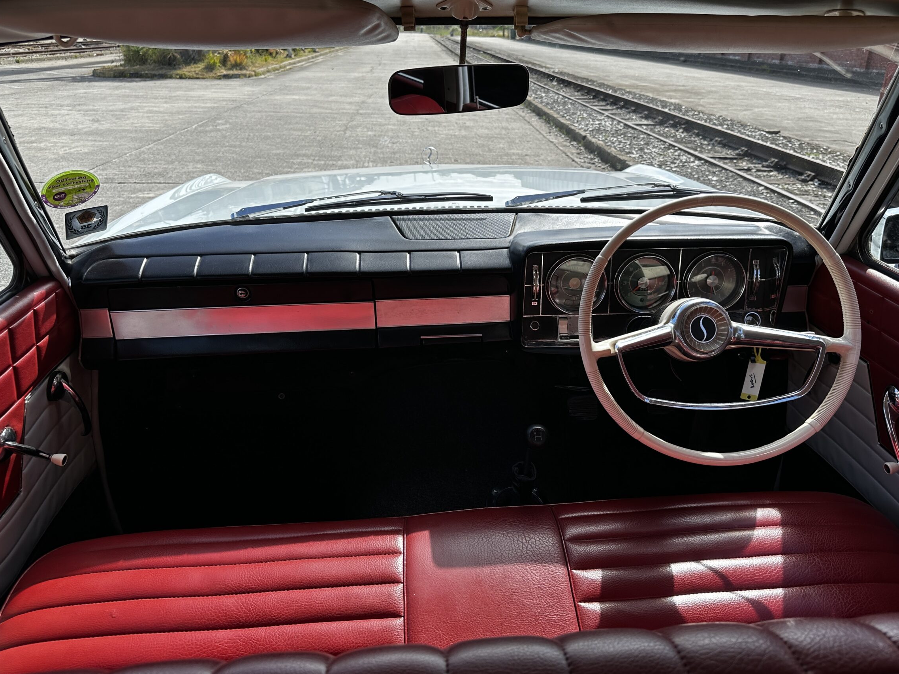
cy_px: 310
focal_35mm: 27
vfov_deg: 51.3
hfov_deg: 65.3
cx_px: 476
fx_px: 701
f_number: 1.78
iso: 80
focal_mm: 6.86
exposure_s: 1/1473
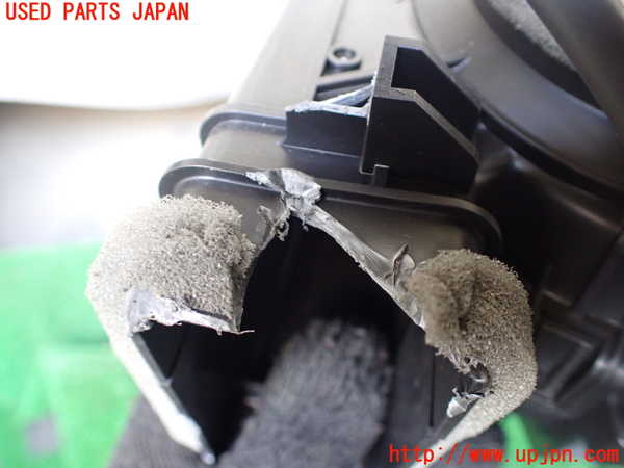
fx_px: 541
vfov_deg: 46.8
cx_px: 312
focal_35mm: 30
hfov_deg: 60.0
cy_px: 234
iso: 800
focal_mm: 5.4
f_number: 2.3
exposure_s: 1/40
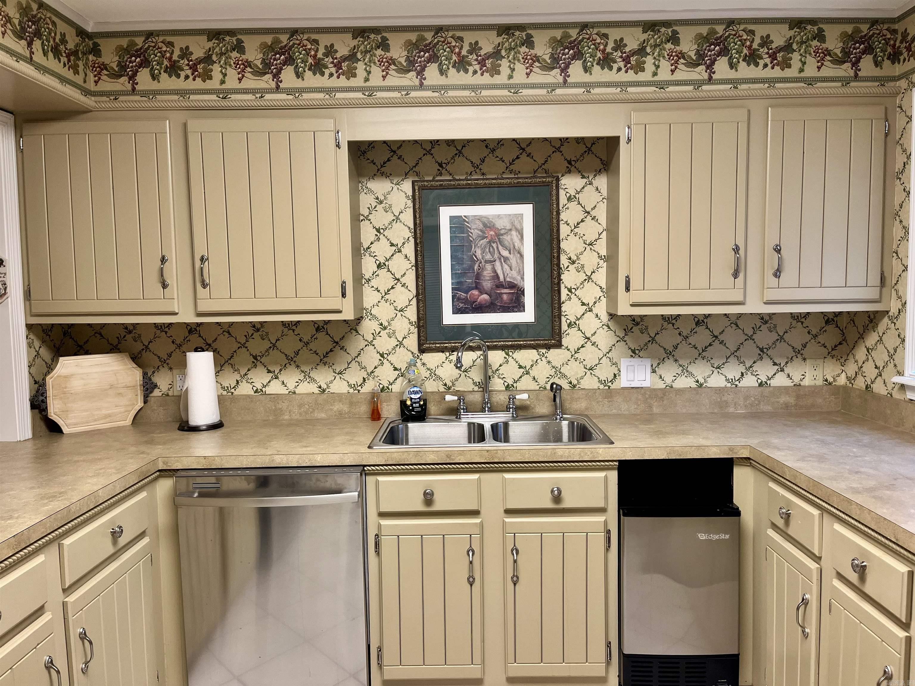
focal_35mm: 26
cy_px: 343
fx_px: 687
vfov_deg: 53.1
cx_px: 458
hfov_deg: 67.3
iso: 80
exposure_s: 1/60
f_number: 1.6
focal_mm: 5.1
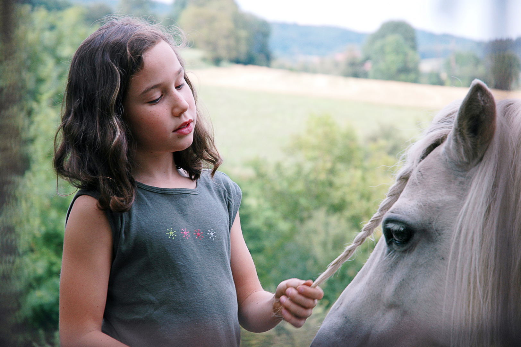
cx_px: 260
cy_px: 174
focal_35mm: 105
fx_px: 1518
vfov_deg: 13.0
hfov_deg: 19.5
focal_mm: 70
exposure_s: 1/125
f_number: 5.6
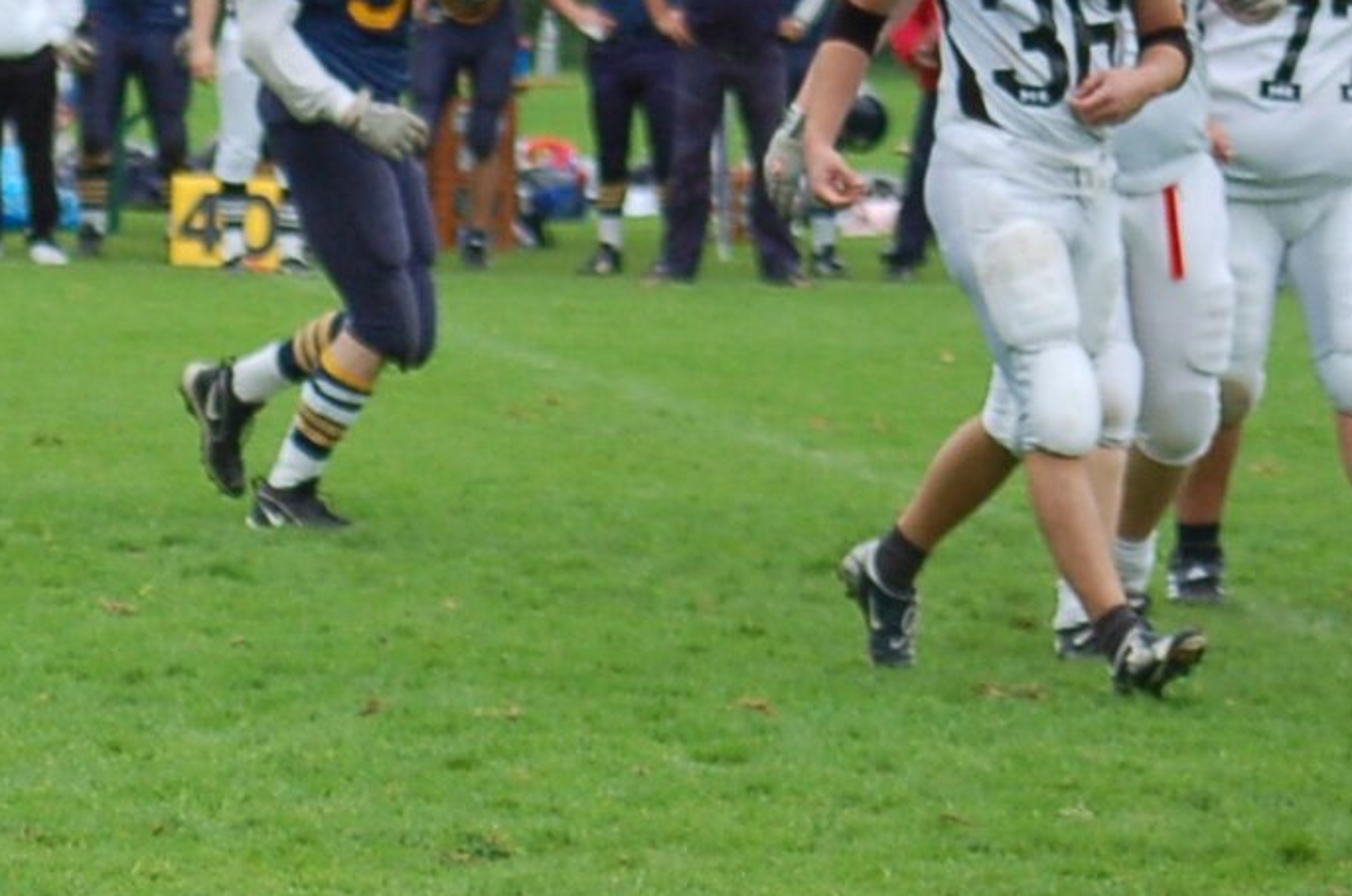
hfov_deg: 6.1
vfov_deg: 4.0
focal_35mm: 337
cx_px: -489
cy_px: 1206
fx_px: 12633
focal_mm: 70
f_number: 4
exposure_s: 1/640
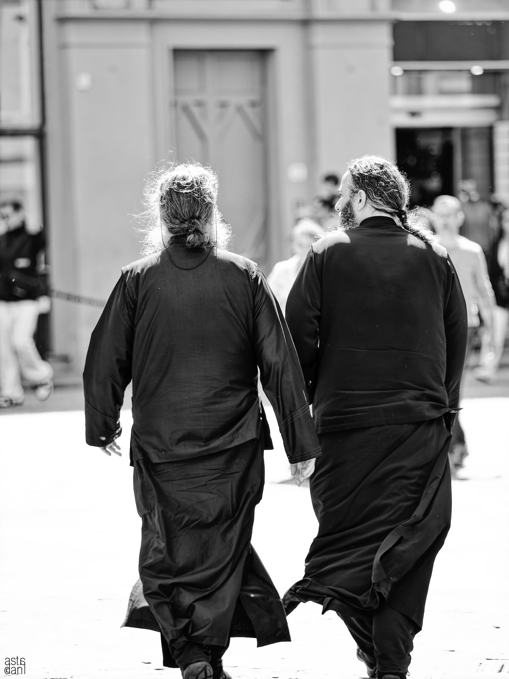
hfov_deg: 5.0
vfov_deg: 6.6
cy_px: 340
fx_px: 5882
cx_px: 254
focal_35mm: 300
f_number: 3.2
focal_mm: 150
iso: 80
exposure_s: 1/320
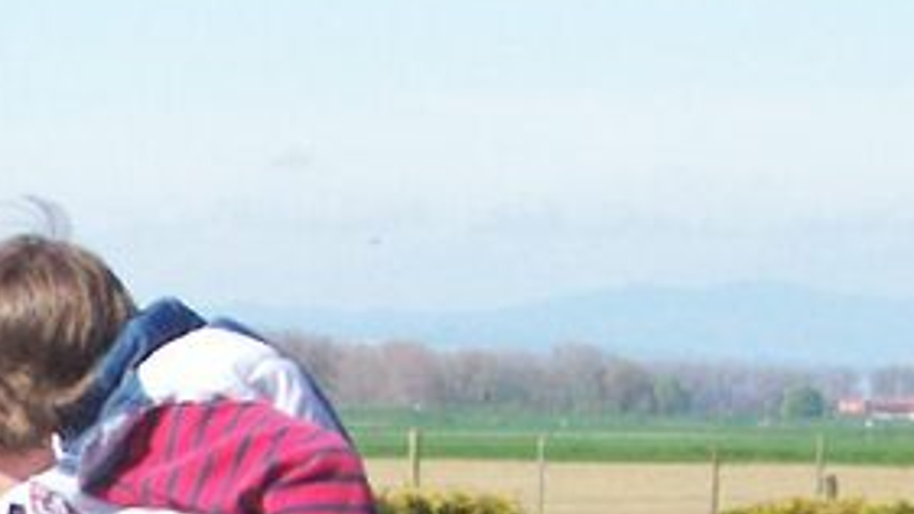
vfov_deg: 3.9
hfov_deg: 7.0
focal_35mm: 302
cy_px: 1318
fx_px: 7318
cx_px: -465
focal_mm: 10.8
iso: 80
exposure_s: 1/529
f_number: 3.6
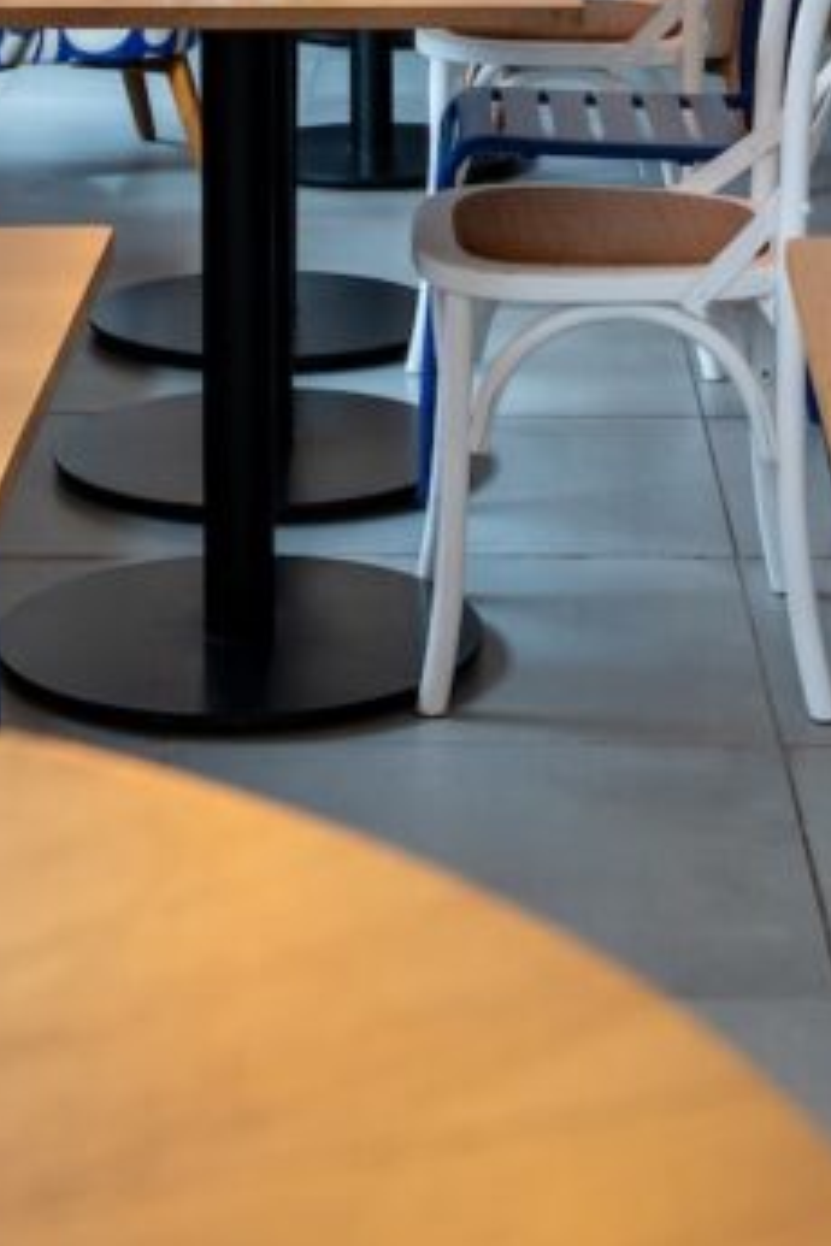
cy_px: -336
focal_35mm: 106
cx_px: 423
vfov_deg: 18.1
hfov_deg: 12.9
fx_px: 3673
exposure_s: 1/160
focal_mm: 35.7
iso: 800
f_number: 5
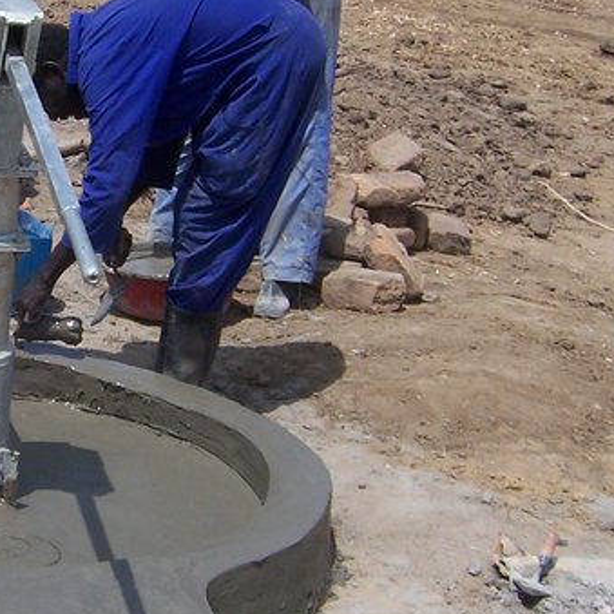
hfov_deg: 17.6
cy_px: 232
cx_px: -36
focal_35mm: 96
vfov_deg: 18.1
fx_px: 1926
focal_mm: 6.2
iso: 80
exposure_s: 1/800
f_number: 4.5
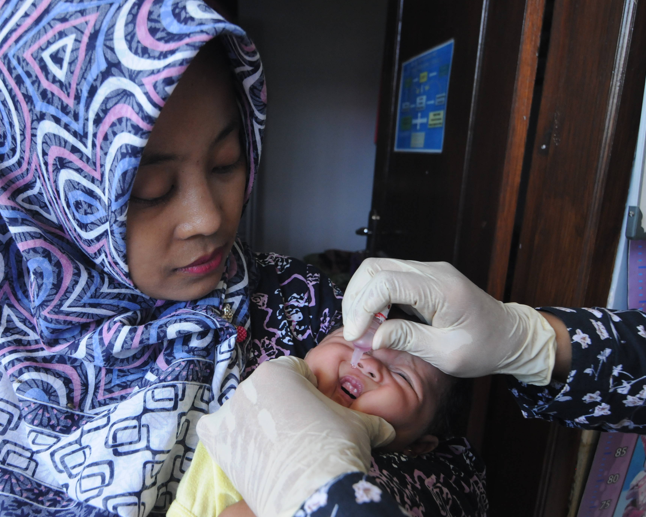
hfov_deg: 61.5
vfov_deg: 51.5
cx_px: 246
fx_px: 535
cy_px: 264
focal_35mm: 28
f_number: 5.6
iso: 800
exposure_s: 1/100
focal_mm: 16
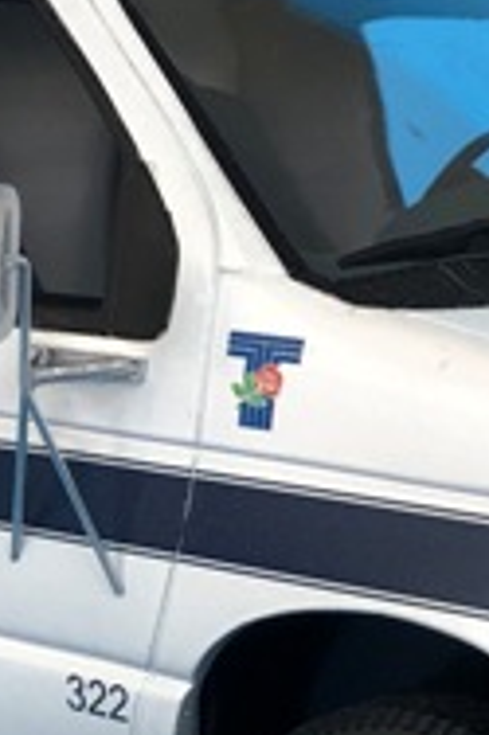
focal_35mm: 124
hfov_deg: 11.0
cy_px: 465
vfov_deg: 16.5
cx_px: 153
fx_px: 2531
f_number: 1.8
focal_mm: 3.99
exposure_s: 1/120
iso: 50
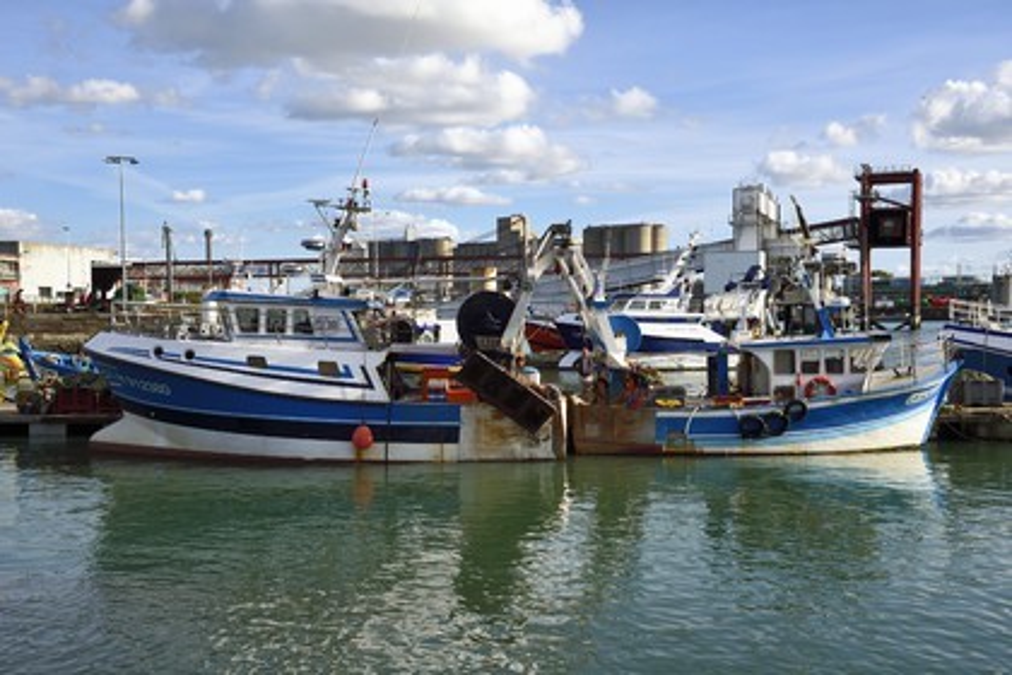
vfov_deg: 29.2
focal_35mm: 46
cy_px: 338
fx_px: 1293
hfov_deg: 42.7
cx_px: 506
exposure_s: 1/800
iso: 200
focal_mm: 46
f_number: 7.1
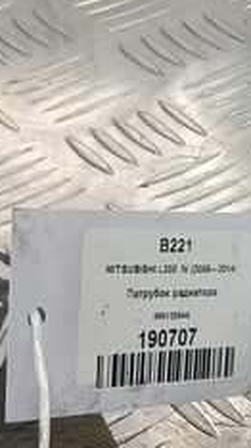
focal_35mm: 129
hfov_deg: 8.1
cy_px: 433
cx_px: 722
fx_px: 1532
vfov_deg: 16.4
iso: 92
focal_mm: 4.11
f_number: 1.6
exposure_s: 1/50
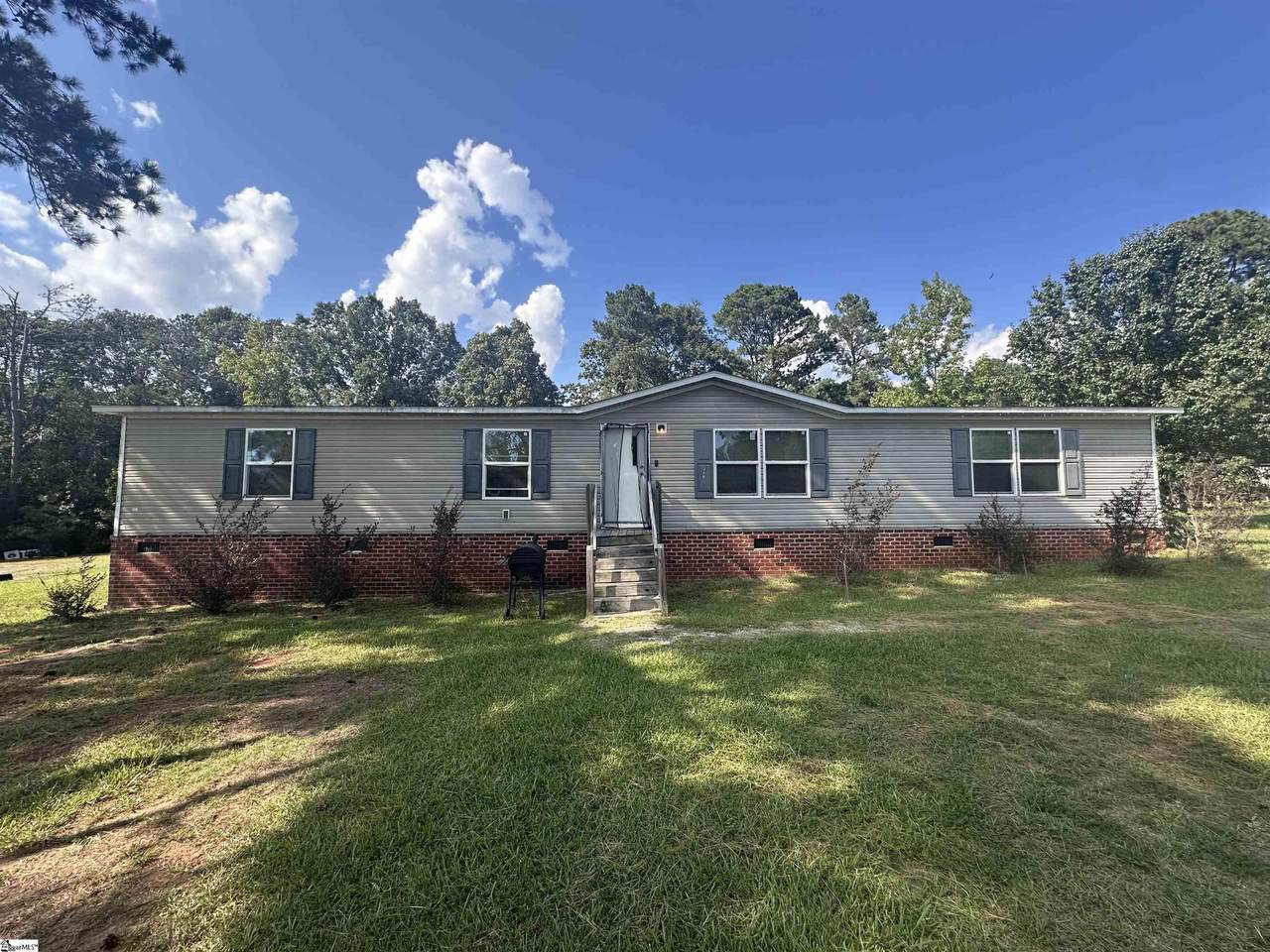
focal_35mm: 14
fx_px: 514
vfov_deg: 85.7
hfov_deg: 102.1
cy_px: 476
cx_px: 635
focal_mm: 2.22
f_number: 2.2
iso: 40
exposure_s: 1/729
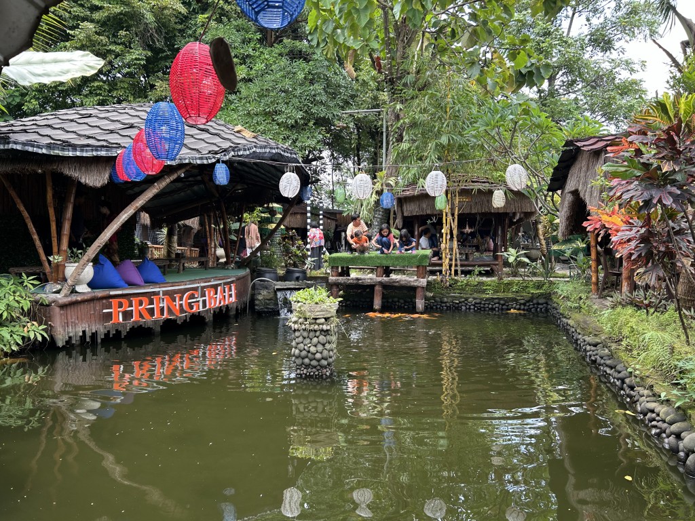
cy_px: 260
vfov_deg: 53.1
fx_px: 522
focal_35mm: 26
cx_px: 348
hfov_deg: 67.3
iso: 50
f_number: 1.5
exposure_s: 1/302
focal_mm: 5.7
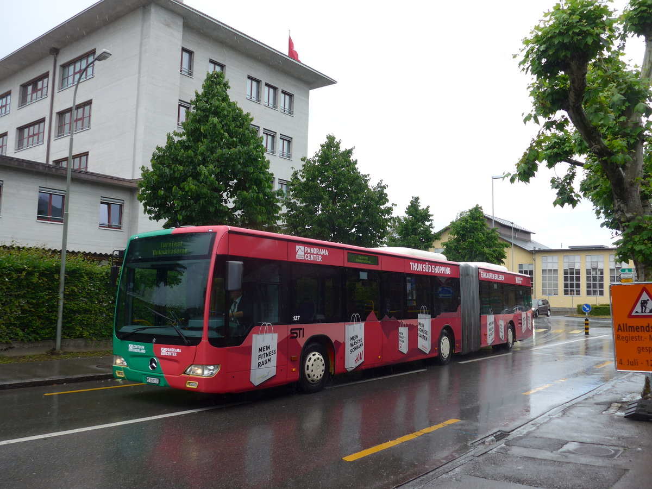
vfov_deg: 48.2
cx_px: 326
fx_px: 546
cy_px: 244
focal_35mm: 29
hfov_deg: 61.7
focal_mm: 6
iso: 80
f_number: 2.8
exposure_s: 1/500
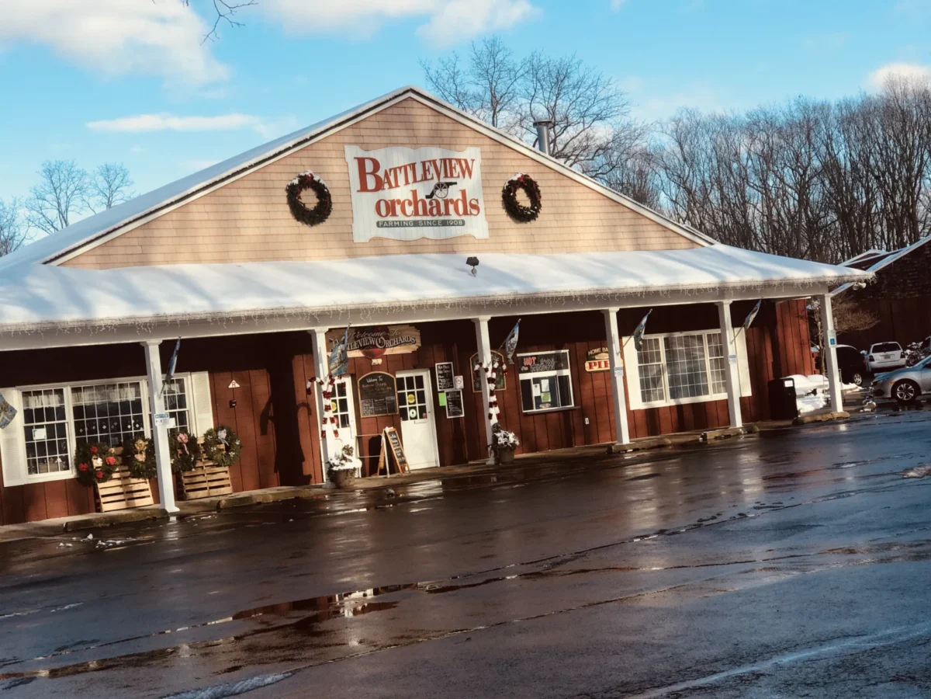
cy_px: 350
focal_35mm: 57
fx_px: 1533
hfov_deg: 33.8
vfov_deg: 25.7
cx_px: 466
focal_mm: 6.6
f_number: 2.8
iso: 20
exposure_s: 1/529
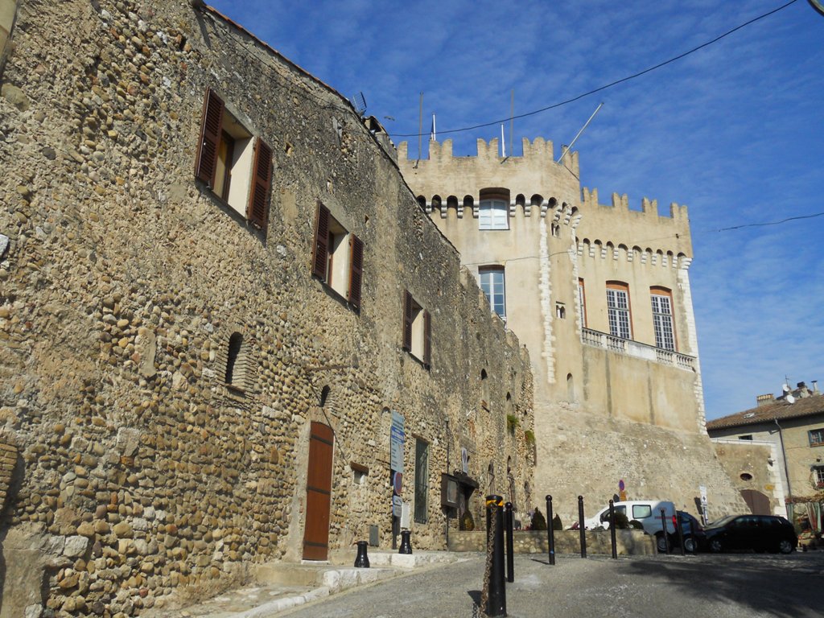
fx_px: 762
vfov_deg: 44.2
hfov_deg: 56.8
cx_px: 412
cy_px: 309
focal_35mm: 32
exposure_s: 1/1500
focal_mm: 5.8
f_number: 3.5
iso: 80
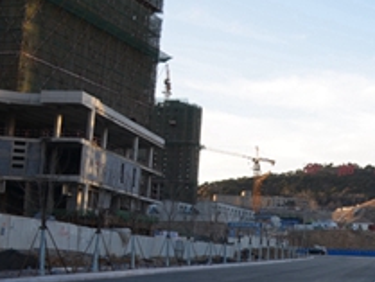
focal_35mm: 62
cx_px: 443
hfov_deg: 27.6
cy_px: 139
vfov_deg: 23.7
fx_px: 672
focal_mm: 18
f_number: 4
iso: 100
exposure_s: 1/250
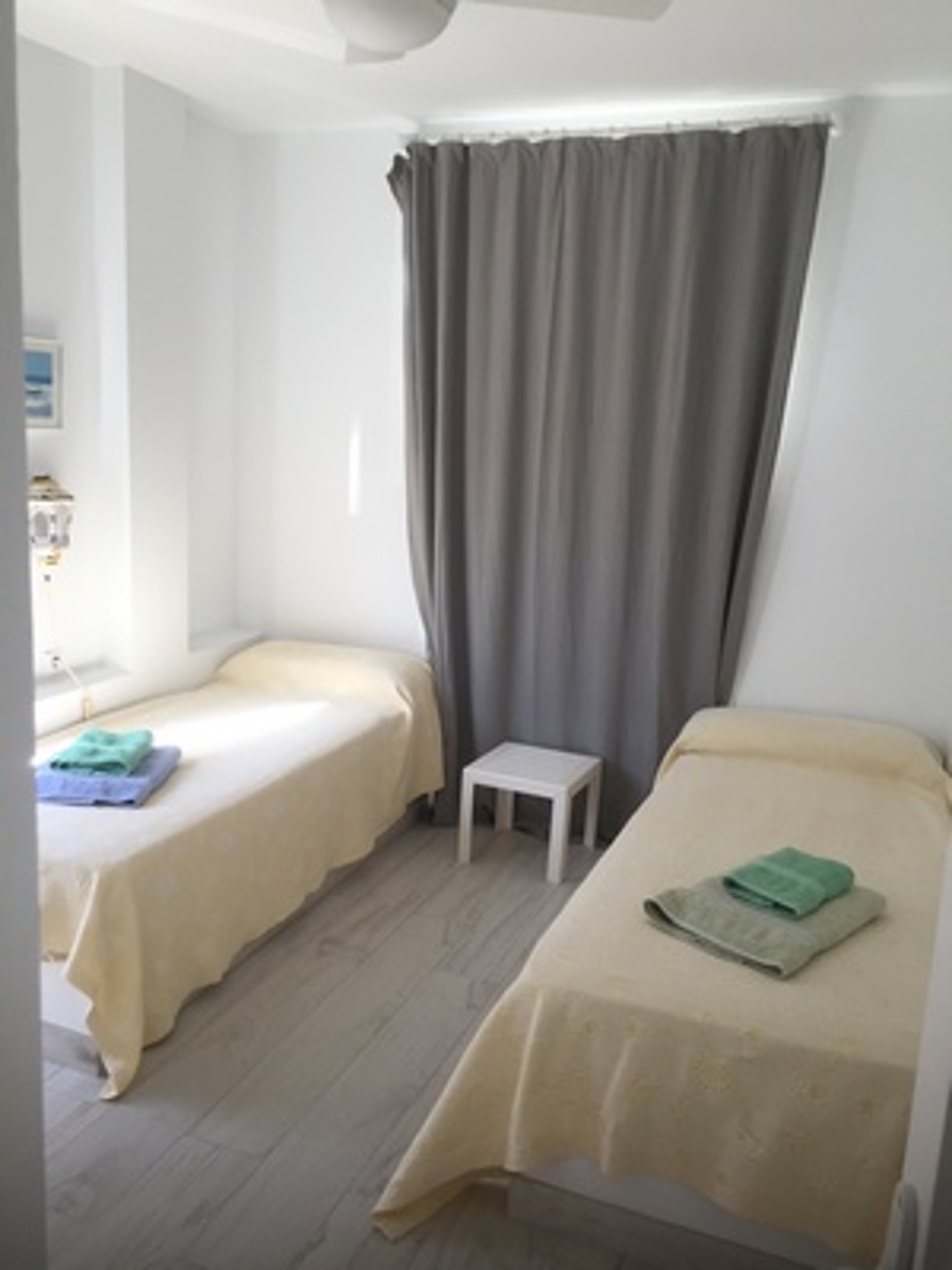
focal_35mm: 29
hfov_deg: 48.2
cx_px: 476
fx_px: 1063
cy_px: 635
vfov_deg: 61.7
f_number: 2.2
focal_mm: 4.15
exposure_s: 1/100
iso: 50
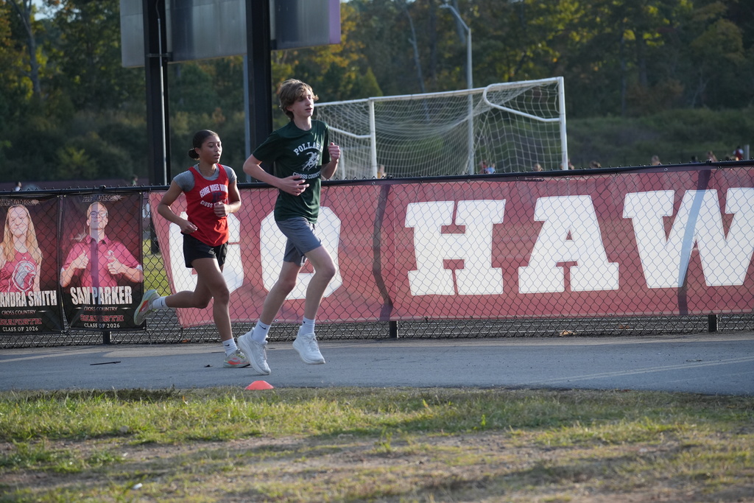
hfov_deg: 12.0
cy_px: 252
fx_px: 3596
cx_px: 377
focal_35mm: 172
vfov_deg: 8.0
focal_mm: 171.7
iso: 2000
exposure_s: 1/2500
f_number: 6.3
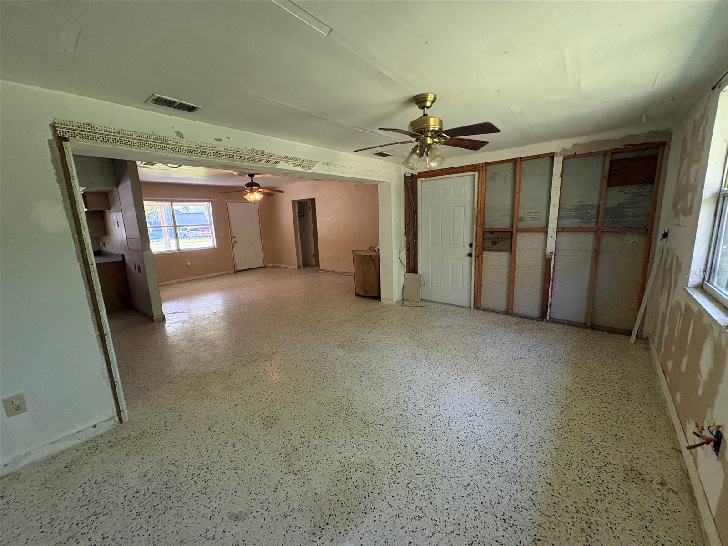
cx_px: 364
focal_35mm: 14
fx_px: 294
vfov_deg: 85.7
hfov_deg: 102.1
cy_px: 273
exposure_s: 1/120
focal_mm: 2.22
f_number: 2.2
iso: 320
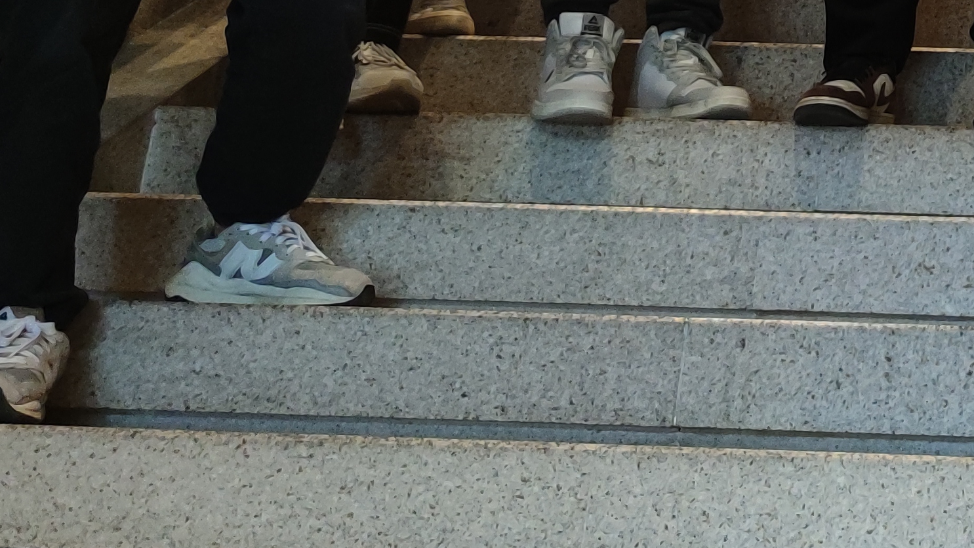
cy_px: -717
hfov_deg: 19.1
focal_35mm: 102
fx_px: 2634
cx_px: 1341
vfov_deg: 10.4
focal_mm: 6.72
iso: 400
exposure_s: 1/66
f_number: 1.69
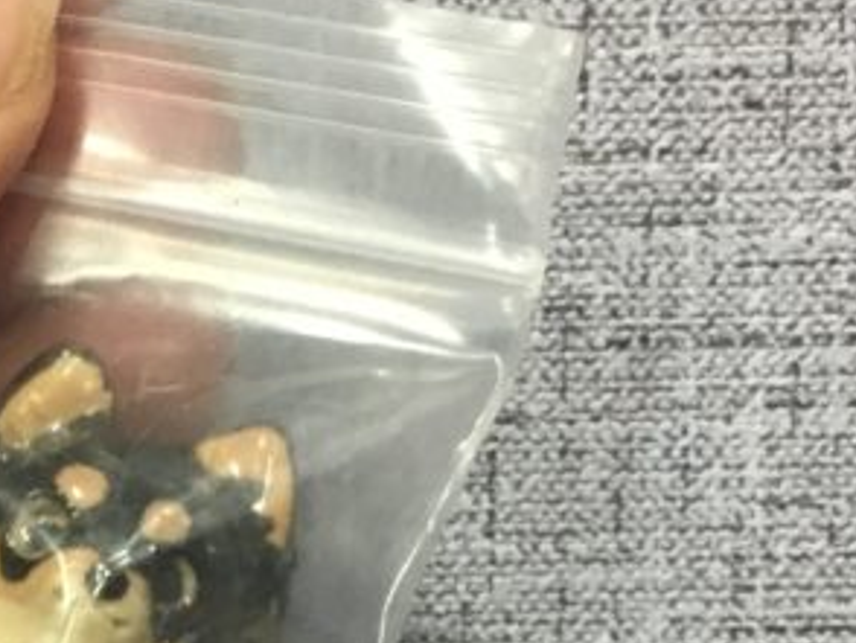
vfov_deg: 14.4
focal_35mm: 101
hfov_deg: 19.1
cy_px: 660
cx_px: 99
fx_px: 2500
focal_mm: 4.15
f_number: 2.2
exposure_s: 1/30
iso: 200
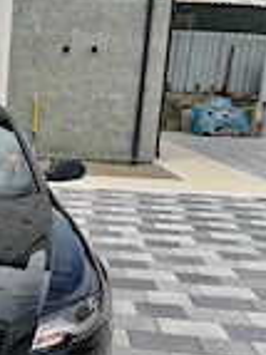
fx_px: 687
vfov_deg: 28.8
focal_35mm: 67
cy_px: 231
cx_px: -72
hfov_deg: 20.2
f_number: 1.78
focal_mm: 6.76
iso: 80
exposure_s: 1/3279
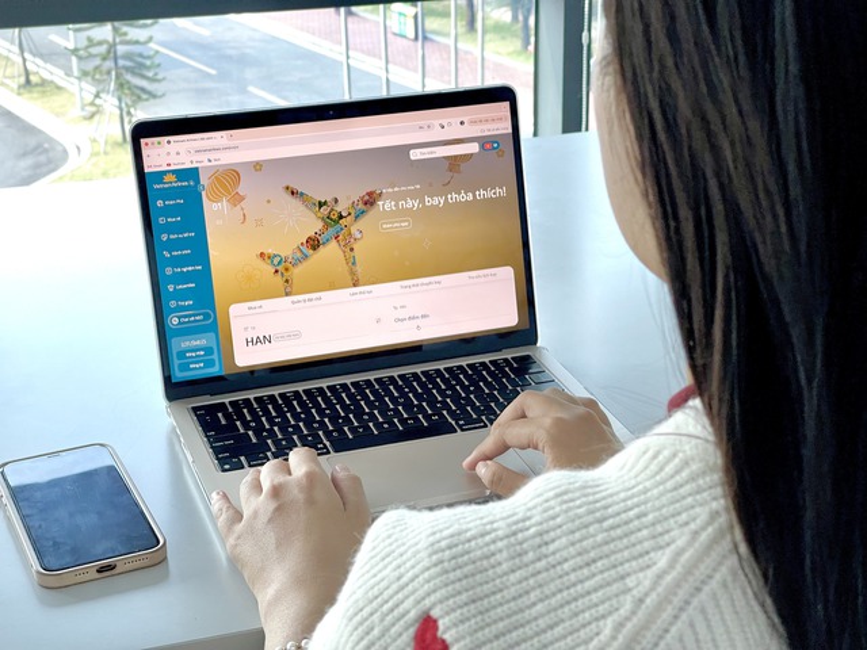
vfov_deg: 22.9
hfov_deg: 30.3
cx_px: 434
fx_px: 1603
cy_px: 325
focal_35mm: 64
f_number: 2.2
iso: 100
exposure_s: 1/99
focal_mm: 7.5
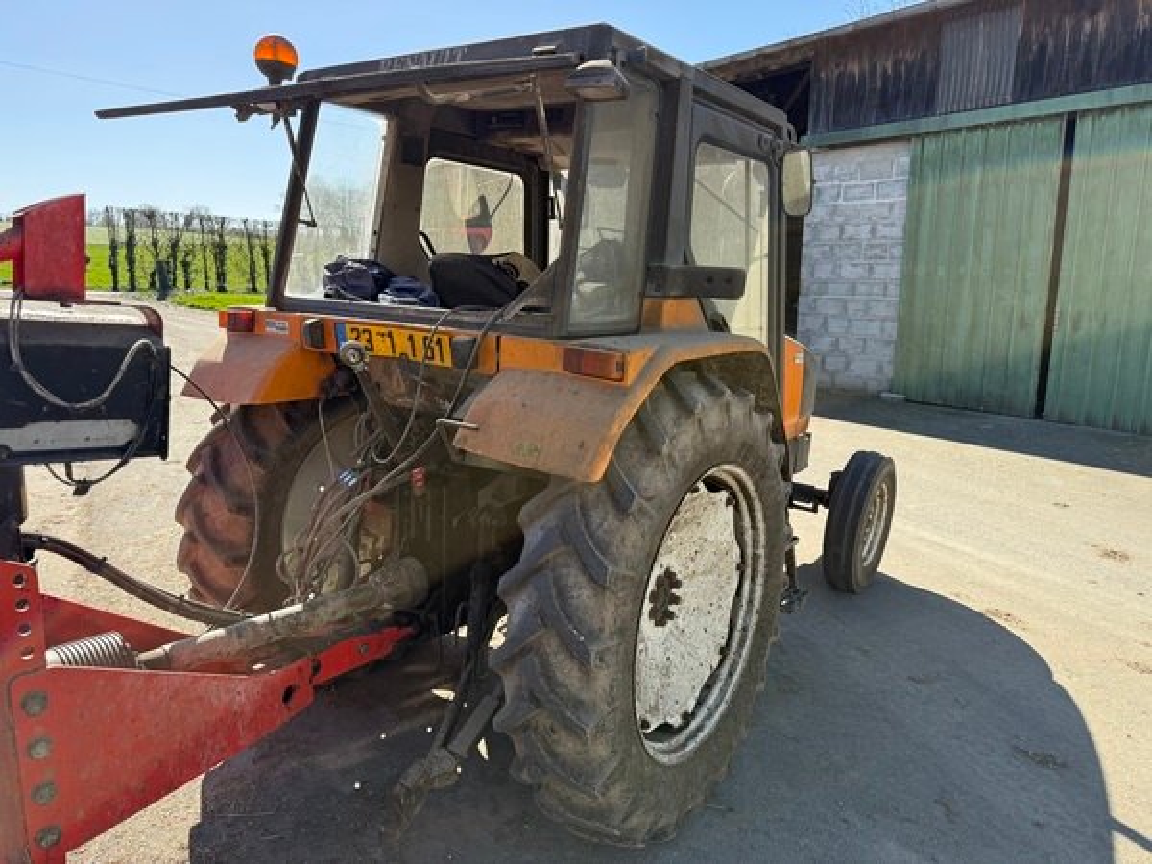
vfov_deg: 56.8
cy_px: 432
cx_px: 576
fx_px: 799
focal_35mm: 24
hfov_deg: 71.6
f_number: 1.78
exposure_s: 1/2169
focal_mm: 6.76
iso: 100
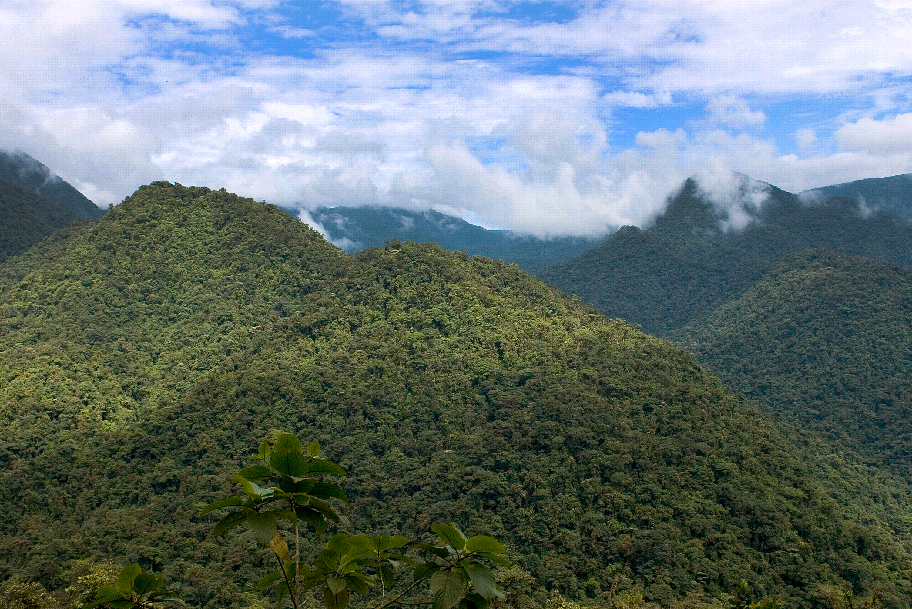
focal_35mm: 36
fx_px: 912
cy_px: 304
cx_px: 456
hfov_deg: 53.1
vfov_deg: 36.9
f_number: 8
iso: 400
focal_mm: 24
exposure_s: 1/750
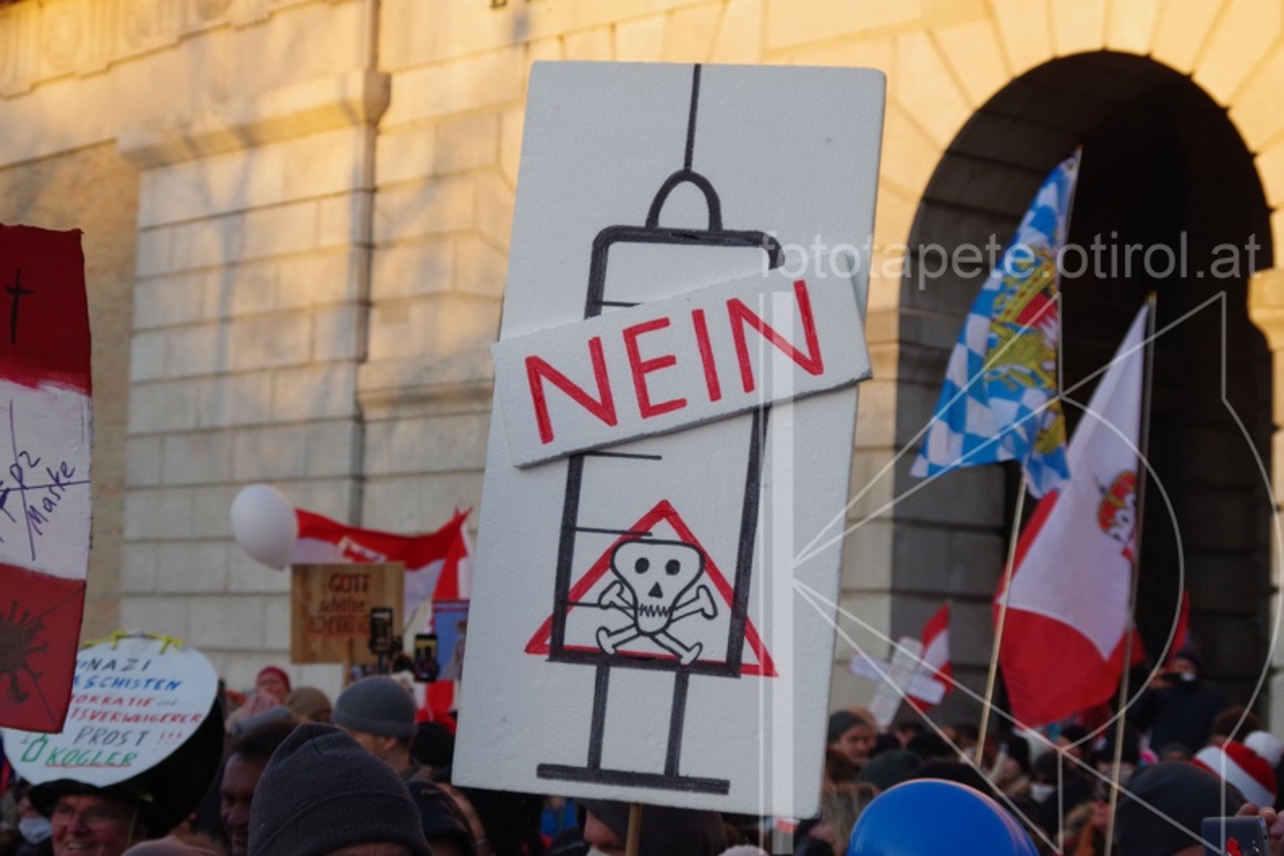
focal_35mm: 75
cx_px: 642
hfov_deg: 27.0
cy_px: 428
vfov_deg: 18.2
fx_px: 2675
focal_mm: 50
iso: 800
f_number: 7.1
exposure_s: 1/400
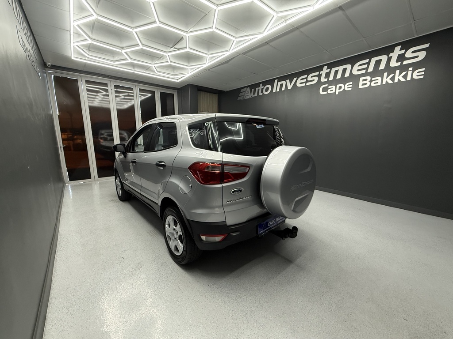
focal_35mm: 14
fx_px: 183
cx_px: 226
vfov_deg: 85.7
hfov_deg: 102.1
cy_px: 170
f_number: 2.2
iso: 250
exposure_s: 1/100
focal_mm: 2.22
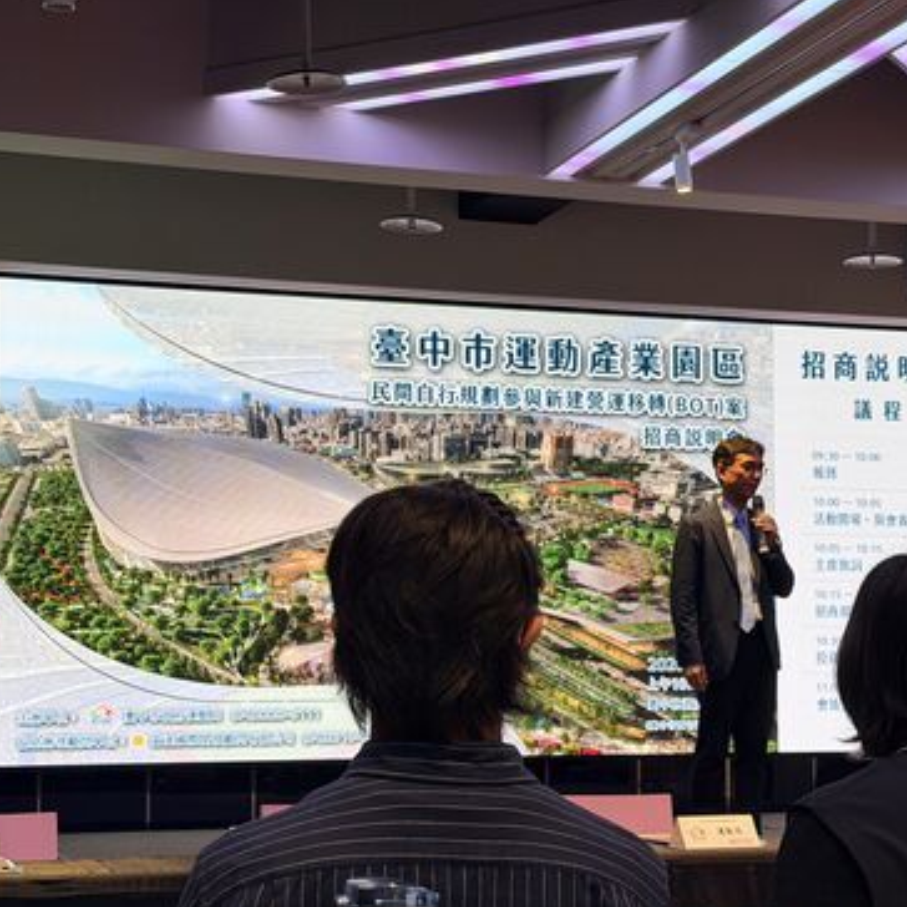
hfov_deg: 24.6
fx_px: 2075
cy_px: 543
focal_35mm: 70
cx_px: 508
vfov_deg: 24.6
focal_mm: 6.76
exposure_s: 1/60
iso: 64
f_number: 1.78
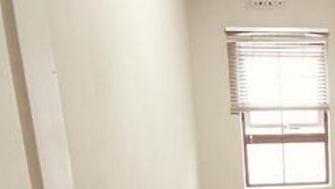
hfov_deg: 31.3
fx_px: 533
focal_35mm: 60
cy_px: 265
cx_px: 361
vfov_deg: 18.3
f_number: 2.4
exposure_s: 1/25
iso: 400
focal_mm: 1.78
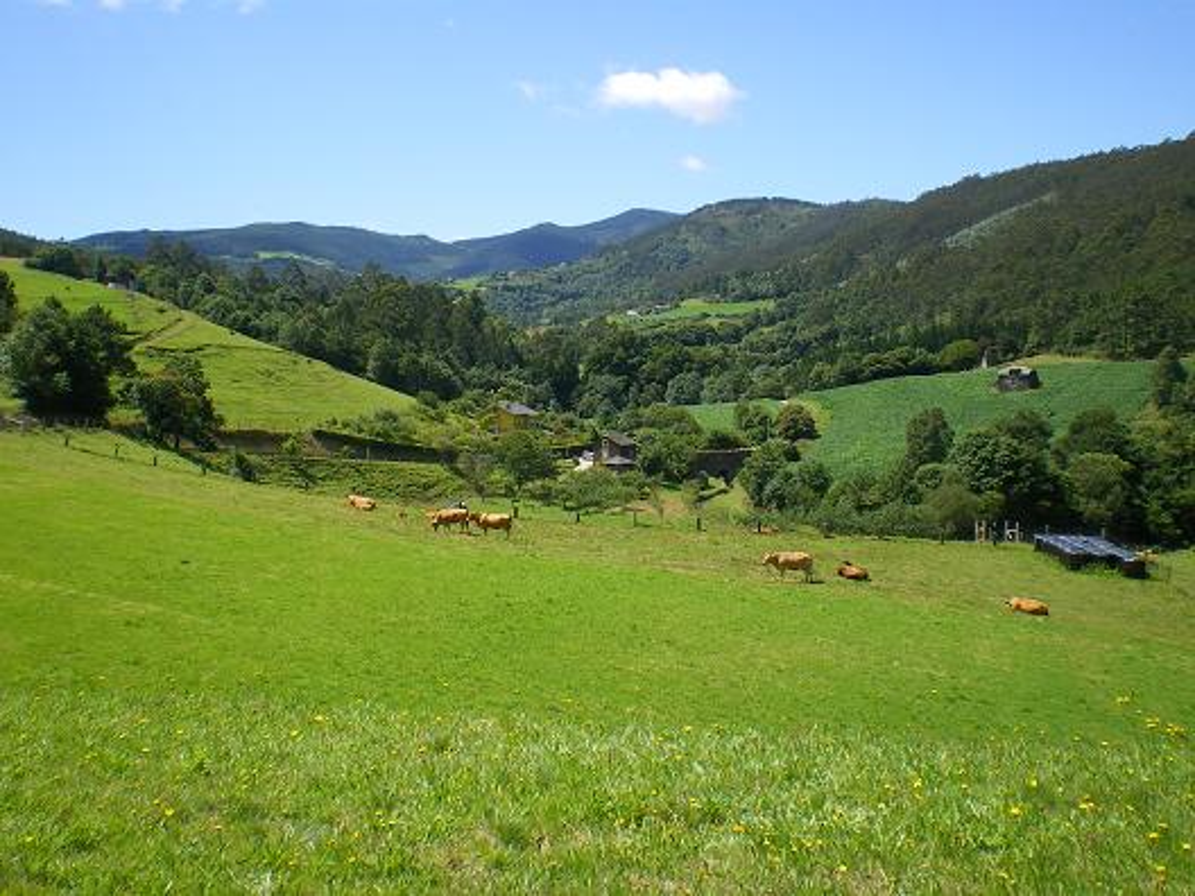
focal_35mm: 38
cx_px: 598
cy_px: 448
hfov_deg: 49.0
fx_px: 1312
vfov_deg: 37.7
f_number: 4.6
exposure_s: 1/250
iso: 64
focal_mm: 6.3
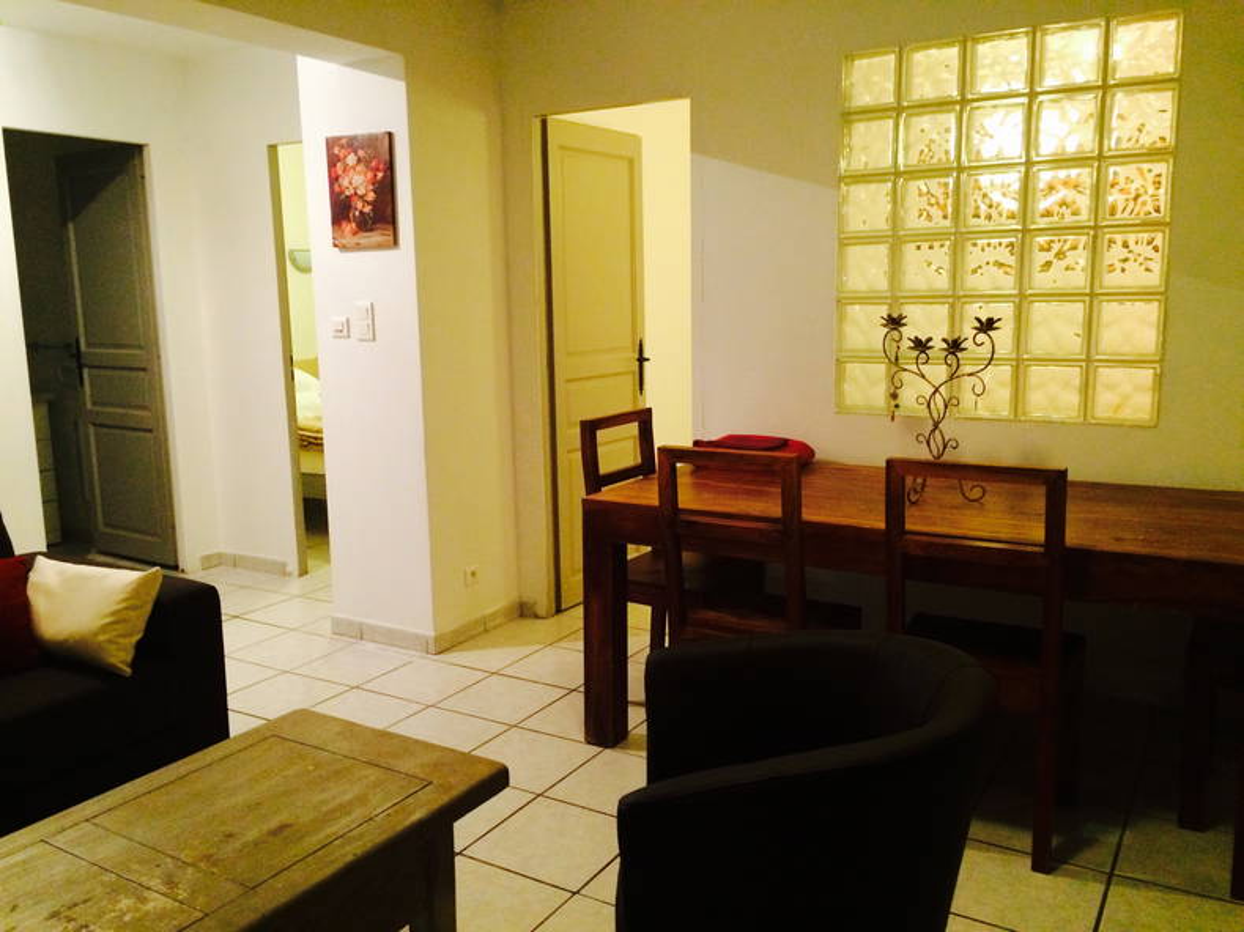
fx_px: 1042
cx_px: 622
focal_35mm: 29
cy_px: 466
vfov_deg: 48.2
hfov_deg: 61.7
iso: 250
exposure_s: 1/20
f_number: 2.2
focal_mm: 4.15
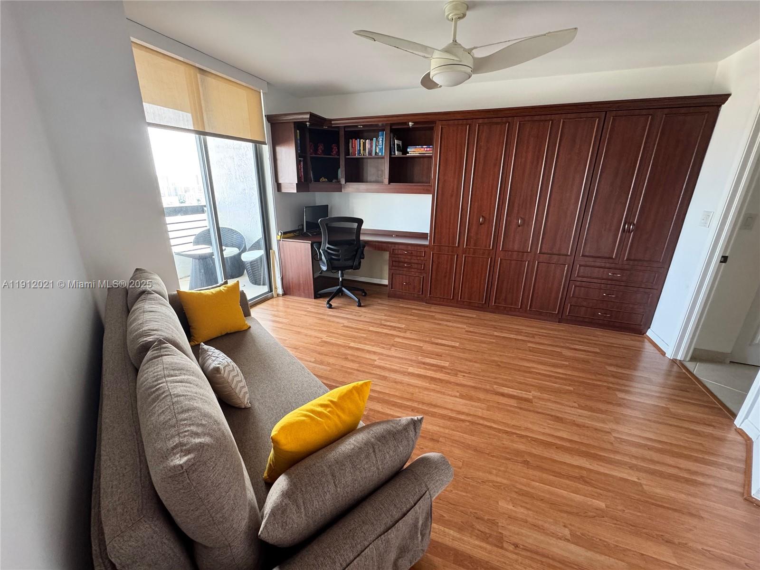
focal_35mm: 14
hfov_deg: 102.1
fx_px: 307
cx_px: 380
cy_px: 285
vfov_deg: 85.7
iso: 320
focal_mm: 2.22
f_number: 2.2
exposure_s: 1/70
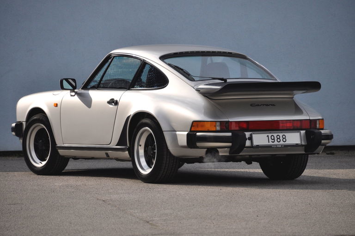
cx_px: 178
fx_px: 2585
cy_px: 118
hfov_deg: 7.9
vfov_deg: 5.2
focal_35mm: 262
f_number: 6
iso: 500
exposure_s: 1/1250
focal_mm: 175
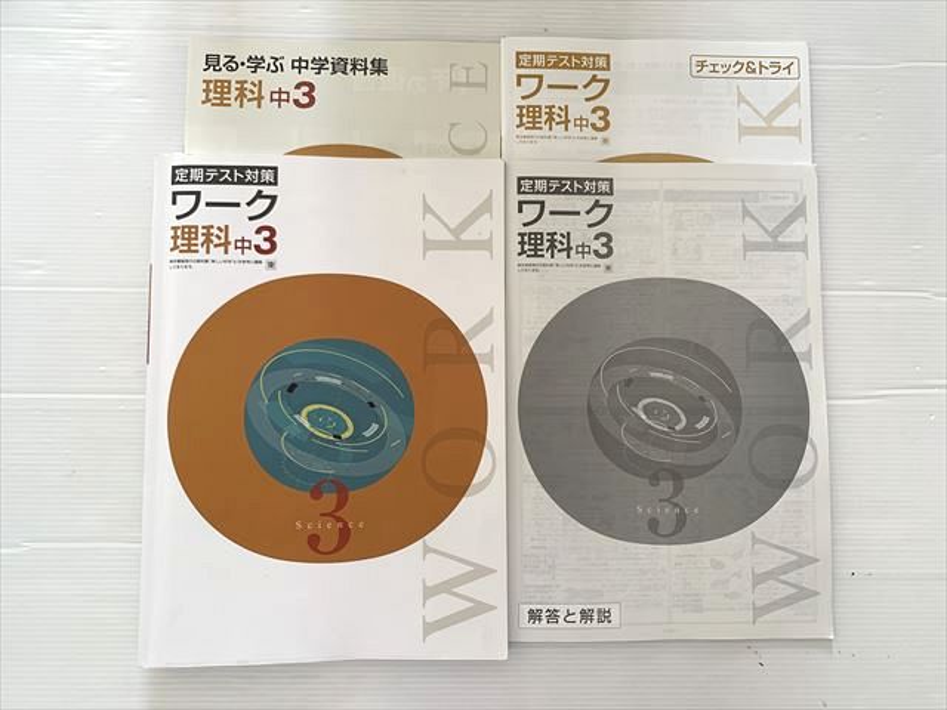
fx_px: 711
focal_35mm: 26
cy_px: 355
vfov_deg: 53.1
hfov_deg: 67.3
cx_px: 474
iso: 125
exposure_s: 1/60
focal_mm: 4.25
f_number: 1.8
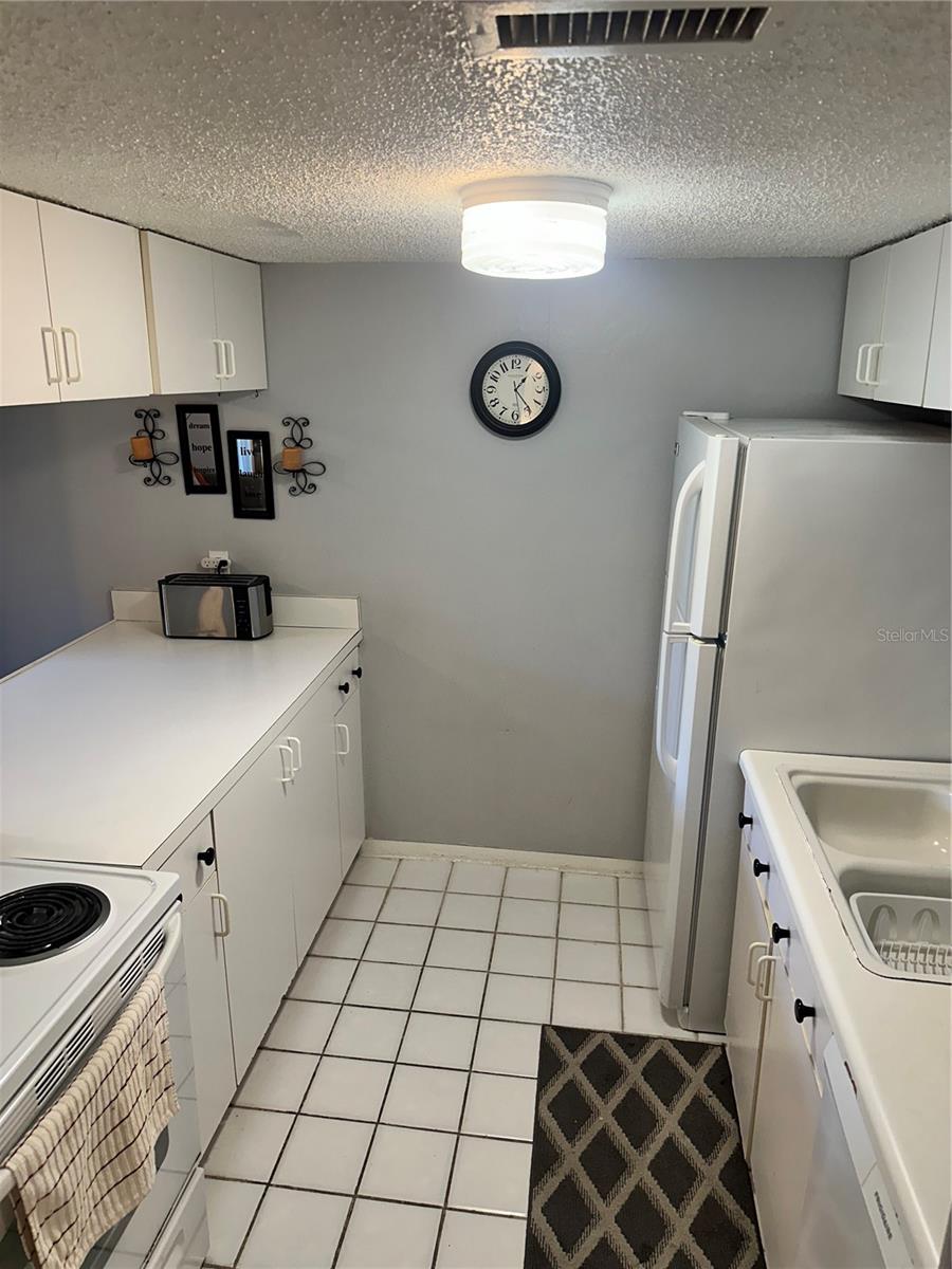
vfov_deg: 71.6
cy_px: 634
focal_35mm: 24
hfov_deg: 56.8
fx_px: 880
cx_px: 476
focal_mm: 6.86
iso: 160
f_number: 1.78
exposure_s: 1/120
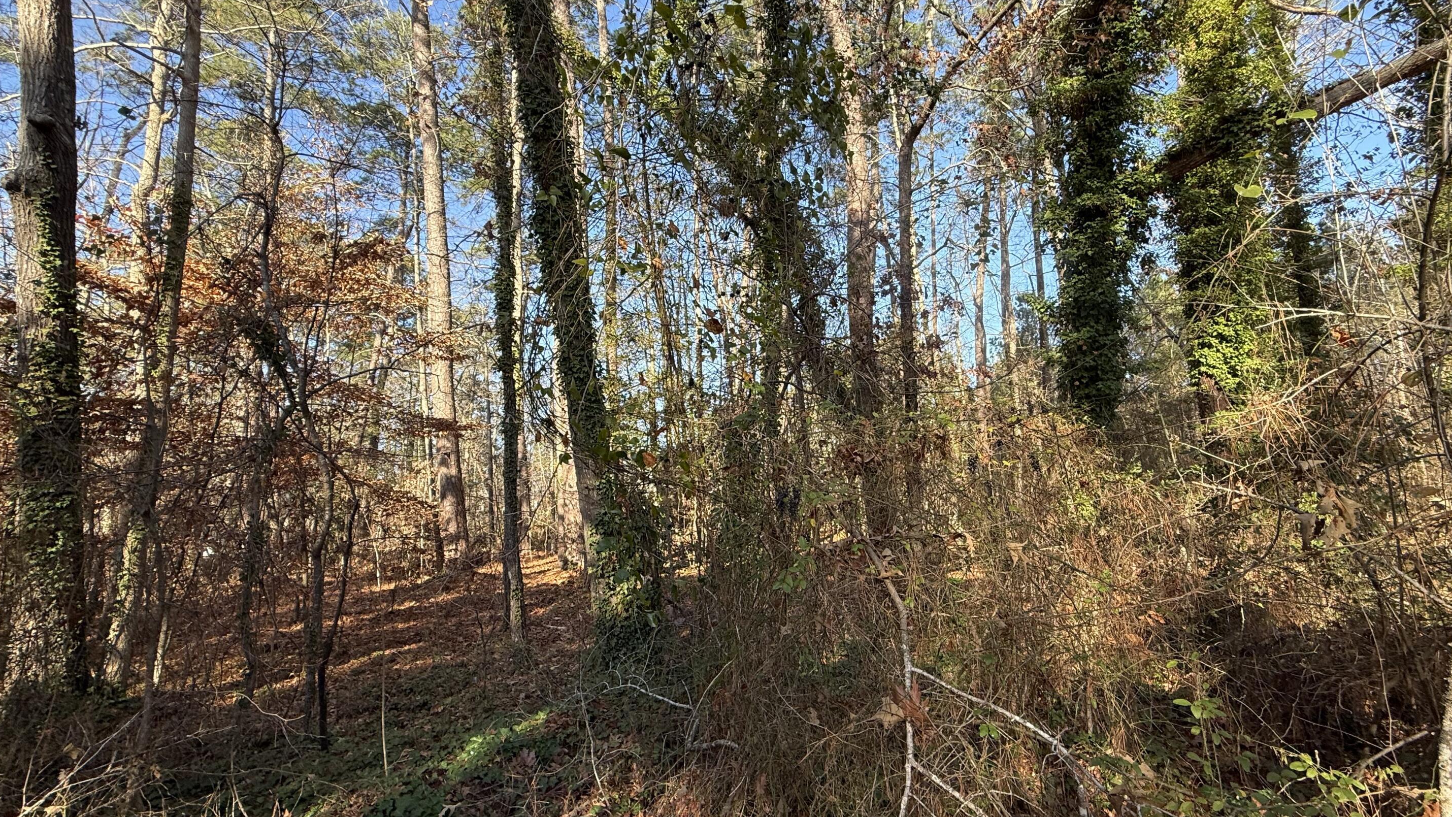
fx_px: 616
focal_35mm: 16
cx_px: 757
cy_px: 405
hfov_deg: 99.3
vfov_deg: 67.1
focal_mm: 2.22
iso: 50
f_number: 2.2
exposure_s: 1/303
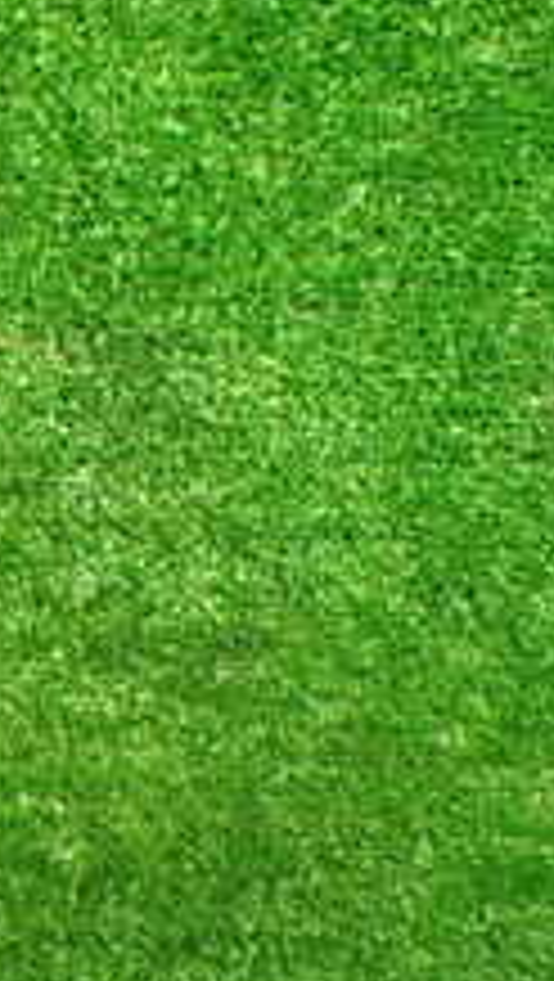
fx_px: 2345
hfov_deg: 11.9
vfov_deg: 23.5
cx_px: -595
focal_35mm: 90
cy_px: 688
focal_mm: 5.4
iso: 800
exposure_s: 1/100
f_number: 2.3
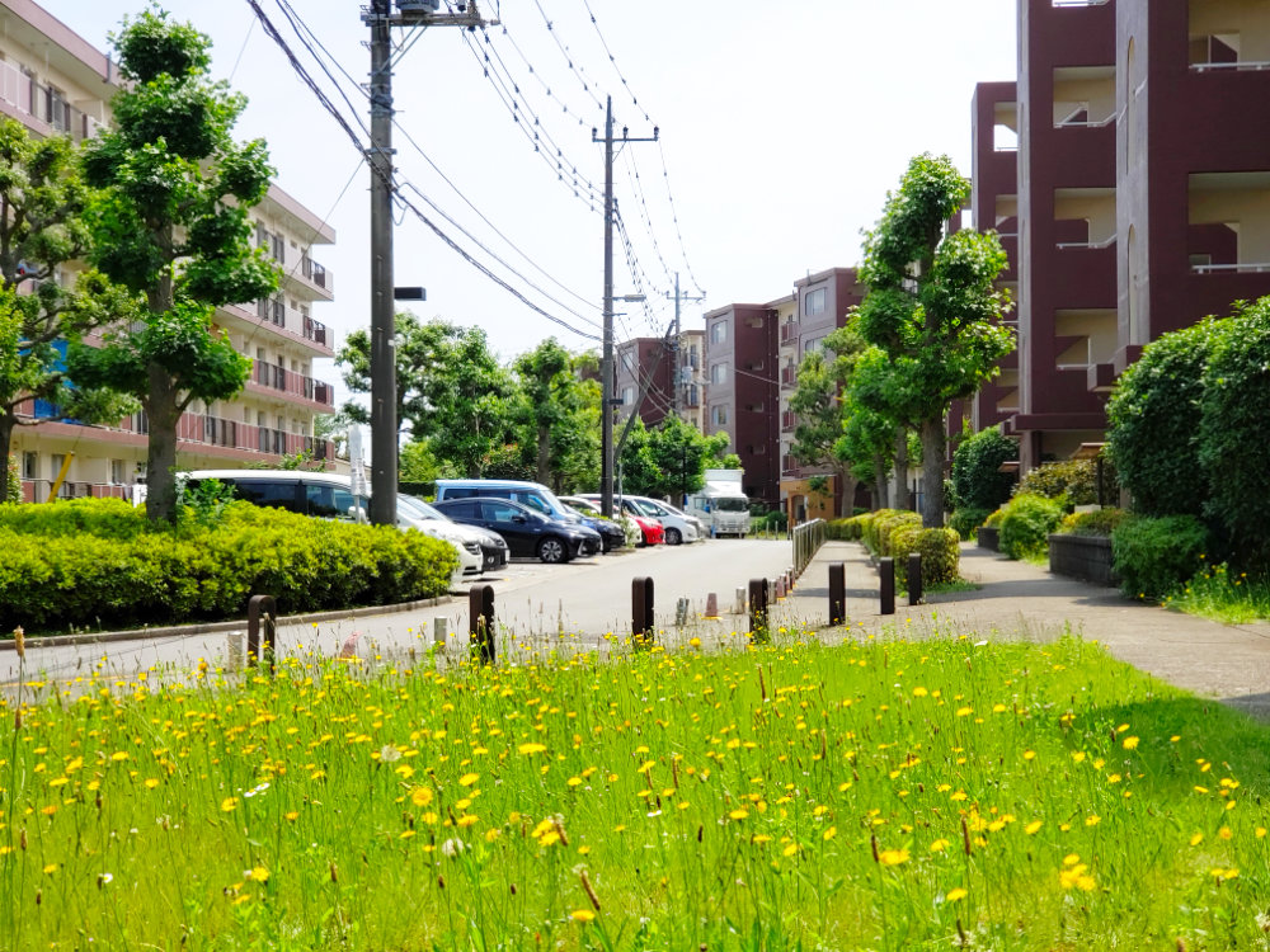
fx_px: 1908
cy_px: 476
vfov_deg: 28.0
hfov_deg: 36.8
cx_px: 635
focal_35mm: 52
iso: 32
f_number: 2.4
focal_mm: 6
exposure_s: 1/833
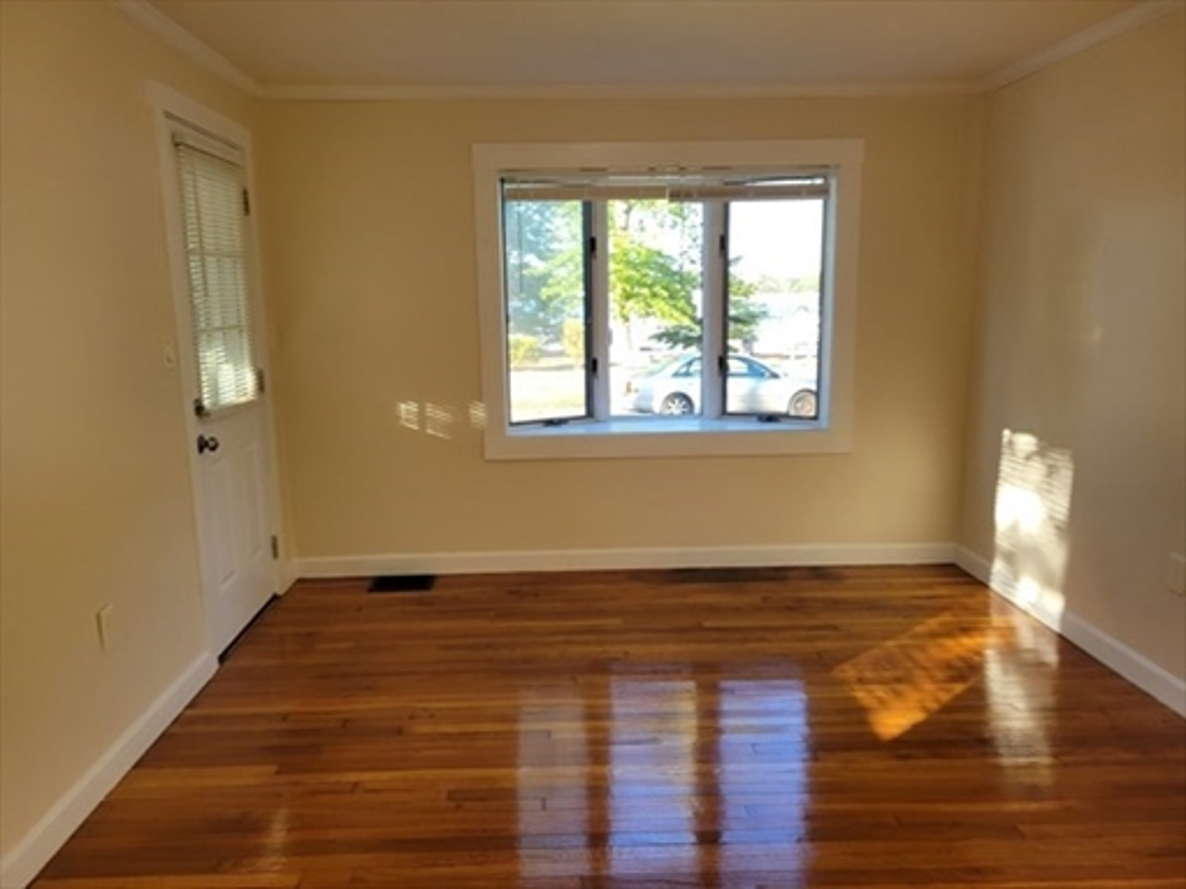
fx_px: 891
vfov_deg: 53.0
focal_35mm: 26
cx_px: 593
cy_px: 444
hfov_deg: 67.3
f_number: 1.8
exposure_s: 1/120
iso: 64
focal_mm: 5.4
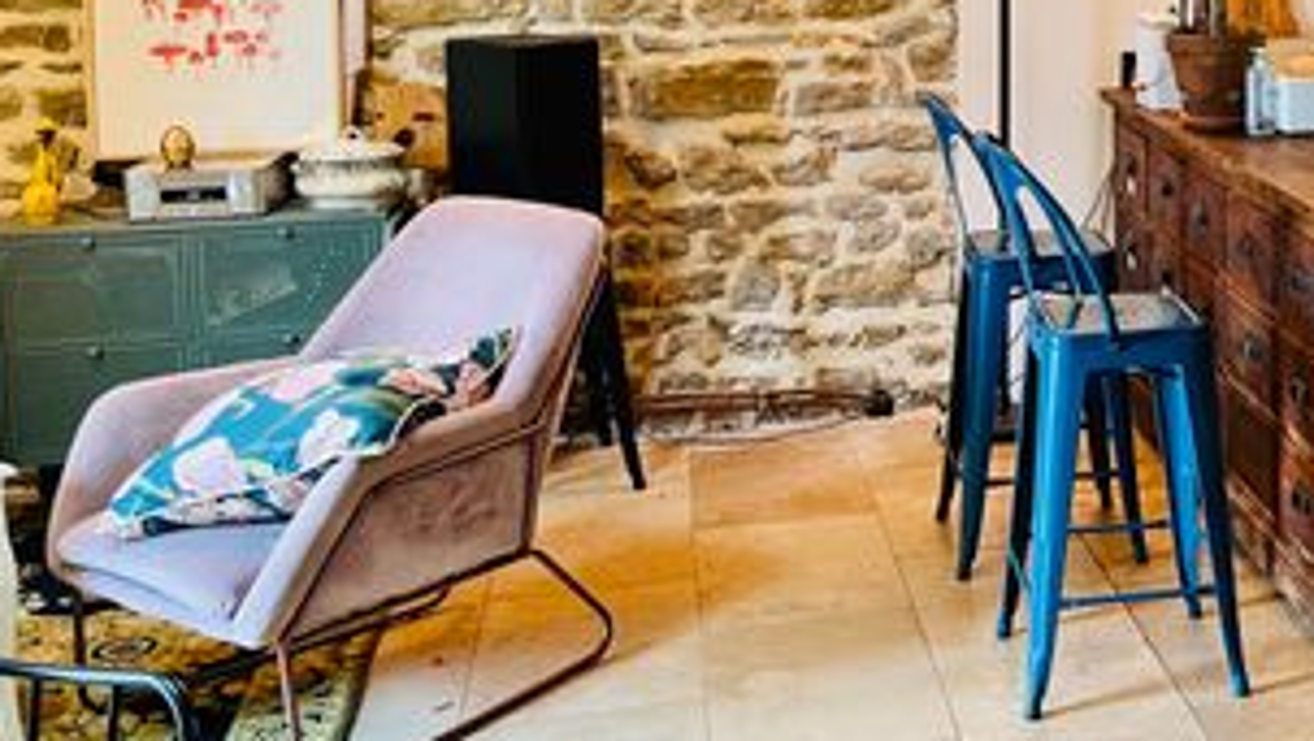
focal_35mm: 56
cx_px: 1258
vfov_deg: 21.1
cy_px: 87
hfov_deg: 34.4
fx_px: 1953
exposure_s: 1/50
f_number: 1.6
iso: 200
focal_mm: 5.1
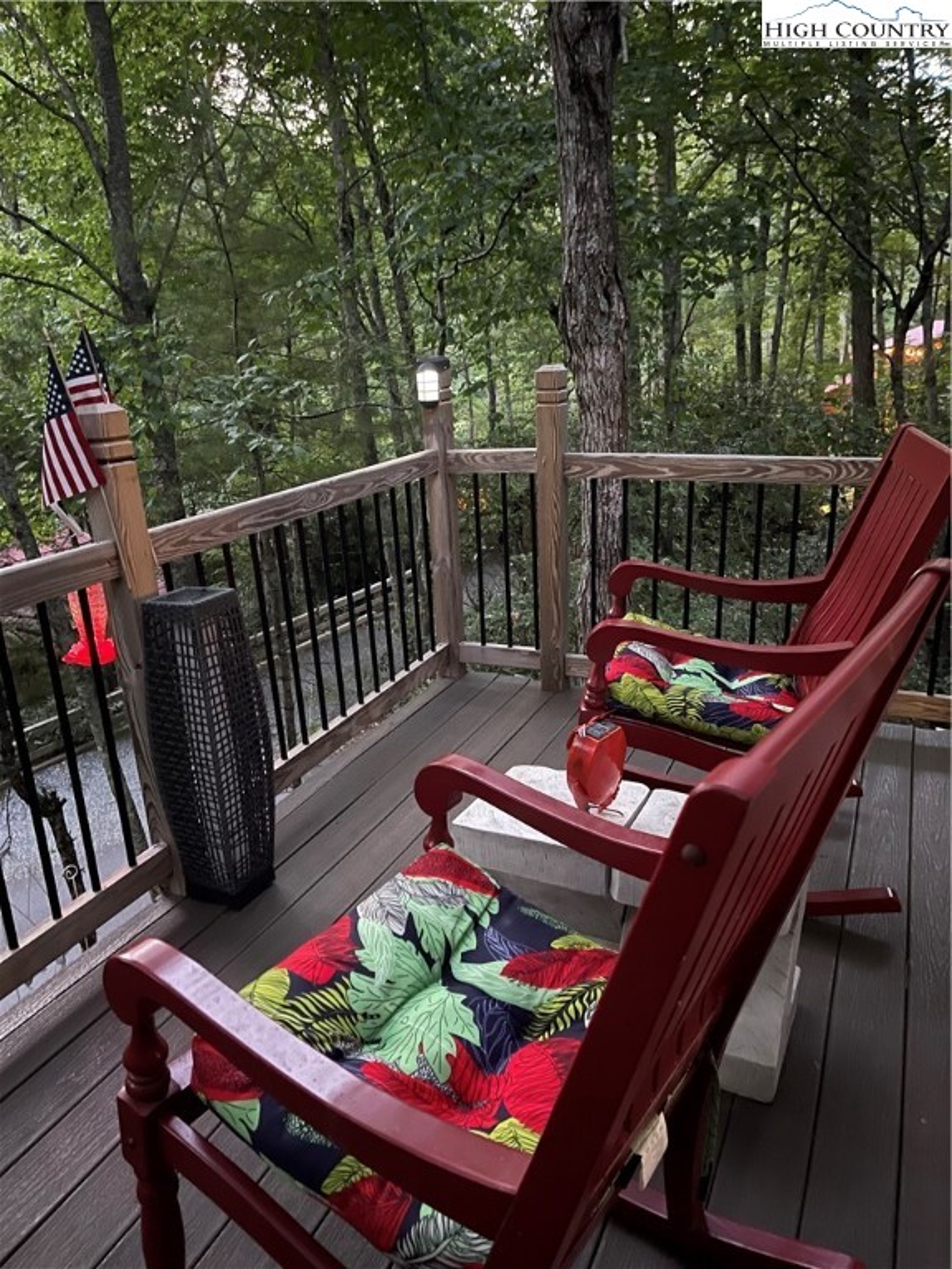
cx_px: 476
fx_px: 917
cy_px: 634
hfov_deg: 54.9
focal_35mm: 25
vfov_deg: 69.4
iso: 2000
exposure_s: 1/15
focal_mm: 5.1
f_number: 1.6
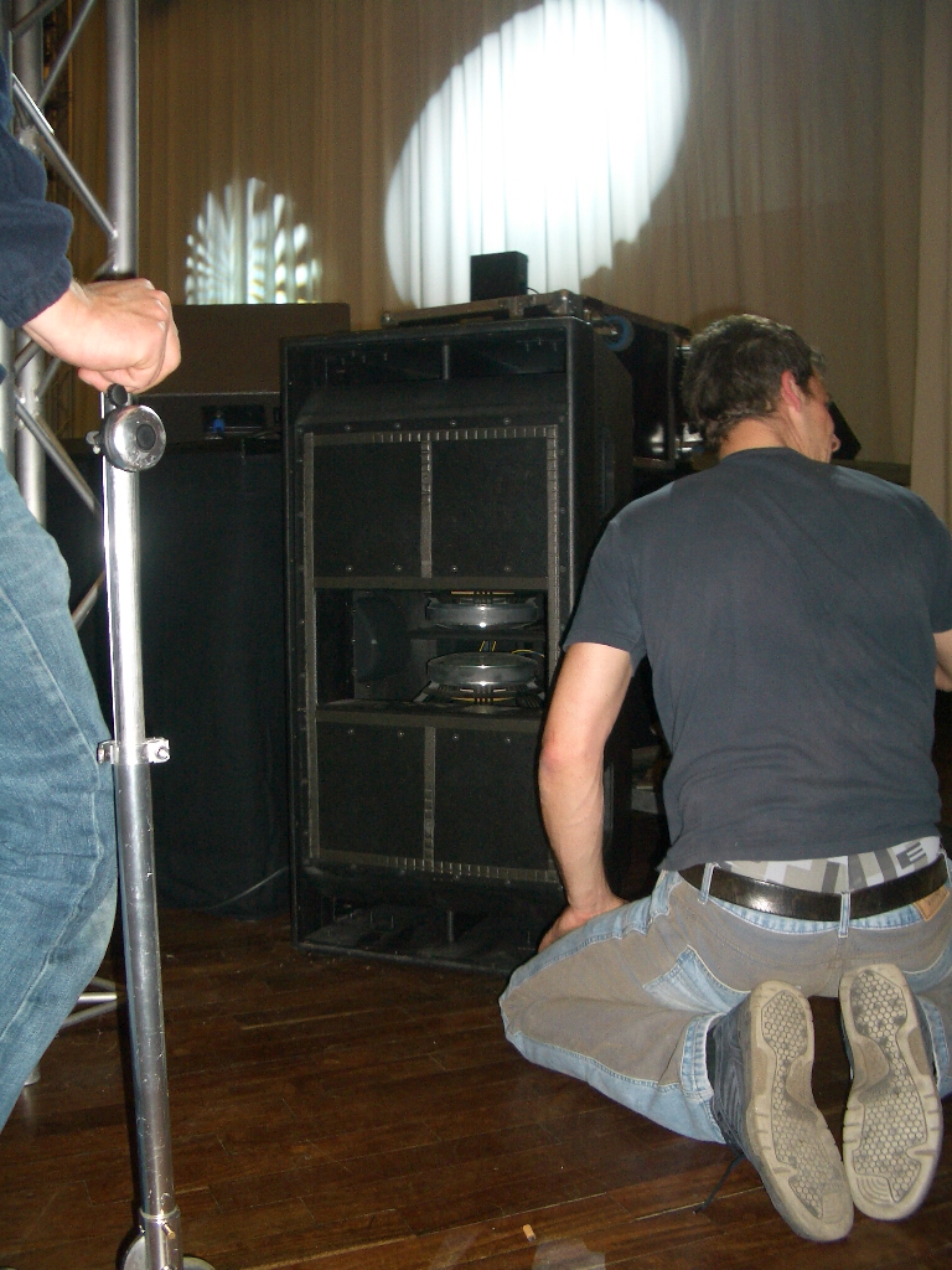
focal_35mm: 35
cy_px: 635
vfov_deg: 52.6
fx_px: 1283
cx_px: 476
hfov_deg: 40.7
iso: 100
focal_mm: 5.8
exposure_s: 1/60
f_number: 2.6
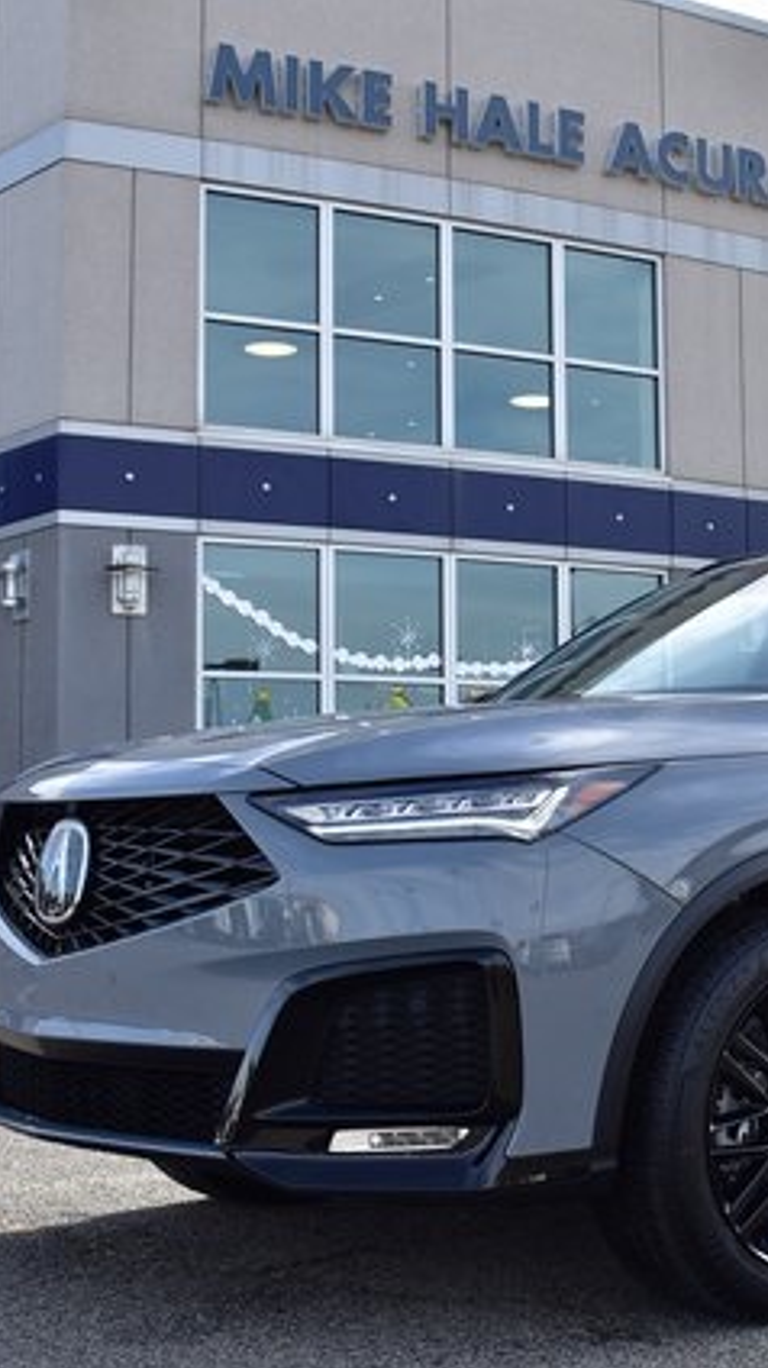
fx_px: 2067
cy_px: 687
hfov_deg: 20.3
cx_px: 787
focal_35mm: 57
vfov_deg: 36.6
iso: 100
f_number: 7.1
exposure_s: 1/200
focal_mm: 24
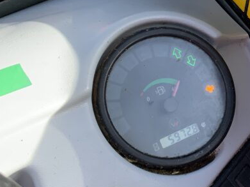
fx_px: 549
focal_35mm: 76
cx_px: 241
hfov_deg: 24.7
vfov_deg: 19.2
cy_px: 47
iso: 16
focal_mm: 3
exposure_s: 1/206
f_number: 1.8
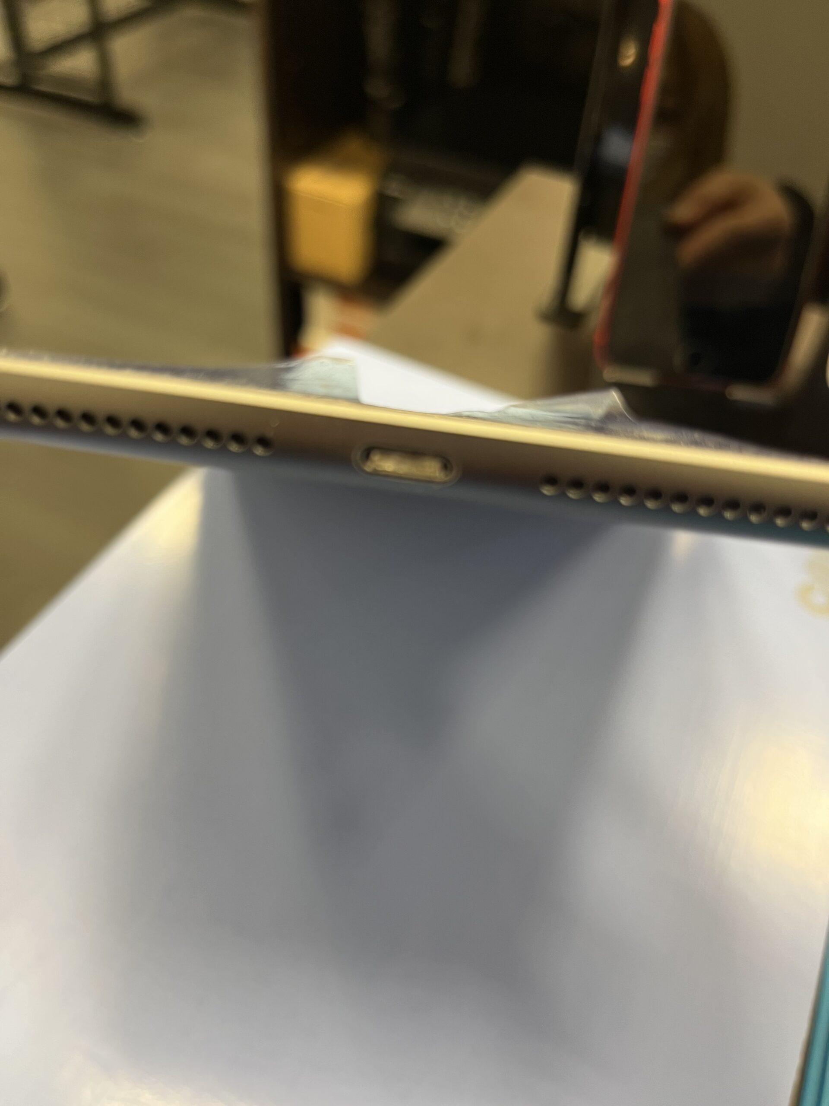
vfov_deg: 67.3
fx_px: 830
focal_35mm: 26
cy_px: 553
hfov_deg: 53.1
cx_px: 414
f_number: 1.6
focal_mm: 5.1
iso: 80
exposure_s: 1/60
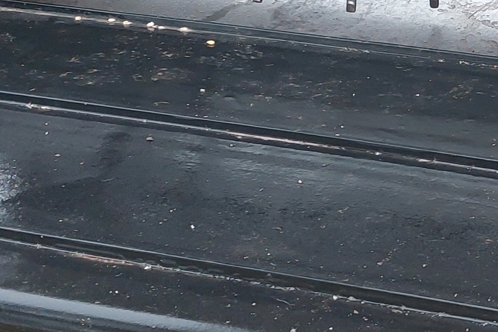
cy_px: 81
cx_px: 568
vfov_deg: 12.9
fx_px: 1466
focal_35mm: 106
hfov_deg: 18.4
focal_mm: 4
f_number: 1.8
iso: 64
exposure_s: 1/60
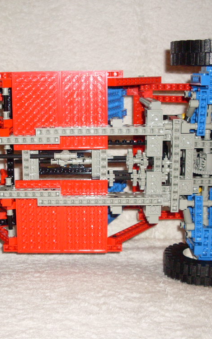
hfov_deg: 23.4
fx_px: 508
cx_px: 64
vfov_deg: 36.9
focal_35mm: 55
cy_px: 168
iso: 100
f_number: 2.8
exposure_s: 1/45
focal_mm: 6.3
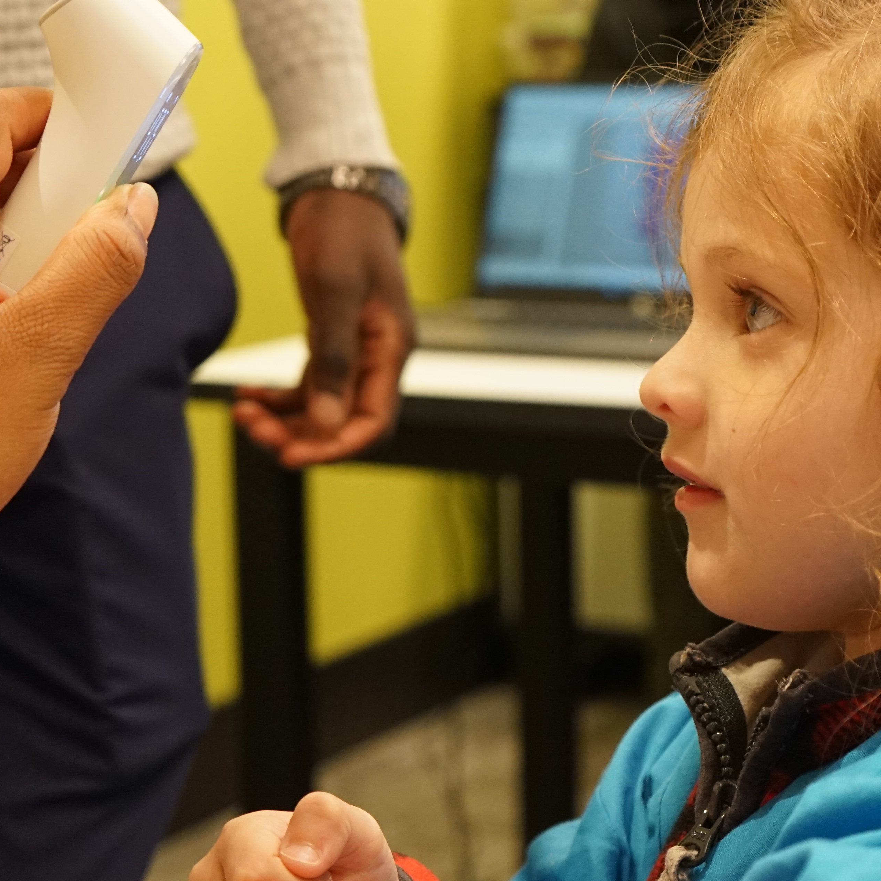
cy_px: 376
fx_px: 2476
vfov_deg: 20.2
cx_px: 624
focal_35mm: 86
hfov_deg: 20.1
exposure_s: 1/125
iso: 2000
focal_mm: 43
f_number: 4.5
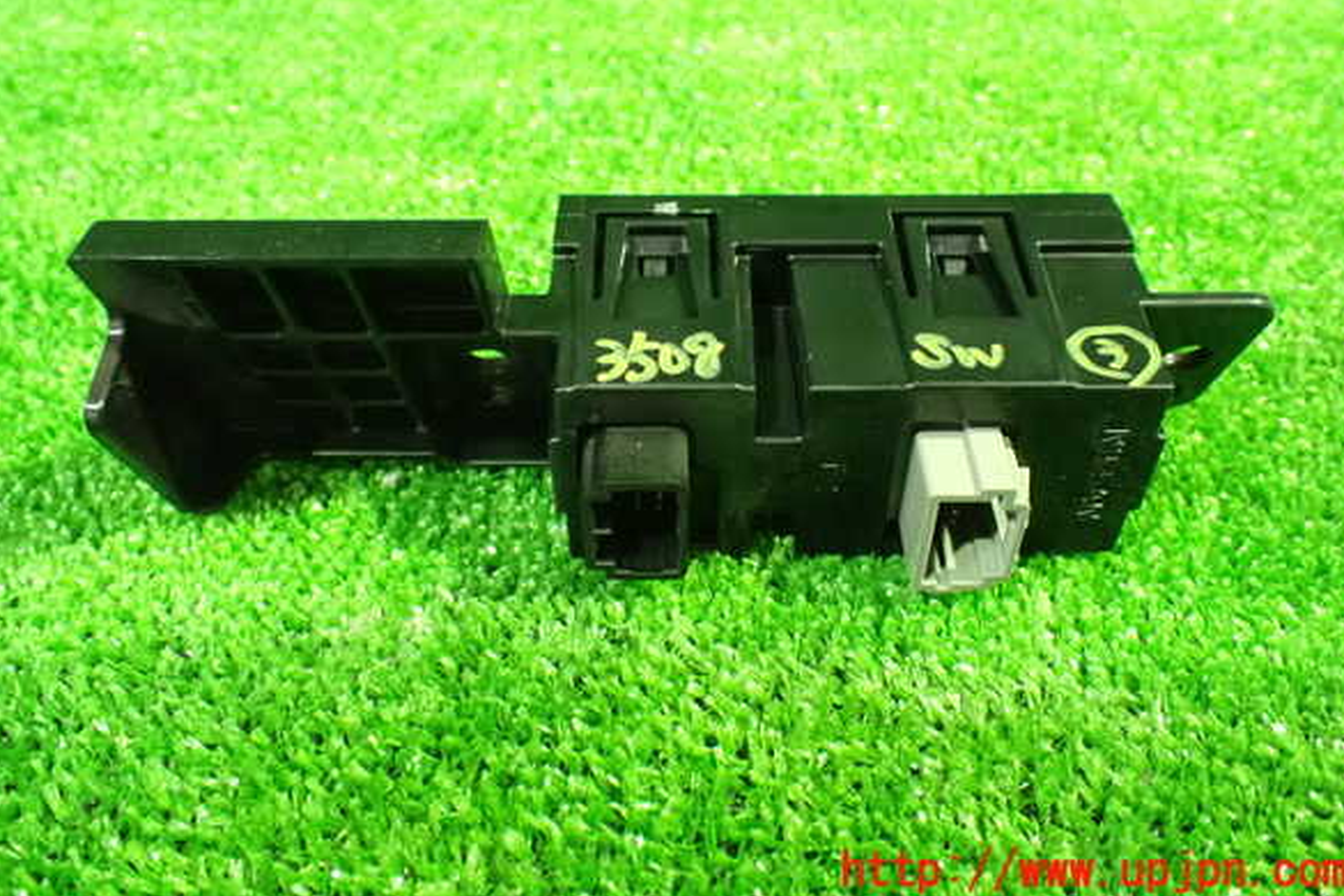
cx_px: 671
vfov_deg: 41.0
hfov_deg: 58.7
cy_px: 384
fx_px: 1195
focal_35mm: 32
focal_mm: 5.4
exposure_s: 1/30
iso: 1600
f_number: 2.3
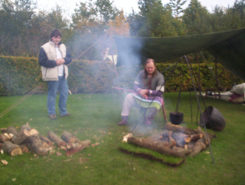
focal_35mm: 38
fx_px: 270
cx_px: 122
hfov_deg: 48.9
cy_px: 92
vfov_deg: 37.9
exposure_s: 1/66.6
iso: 100
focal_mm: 4.99
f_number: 4.5
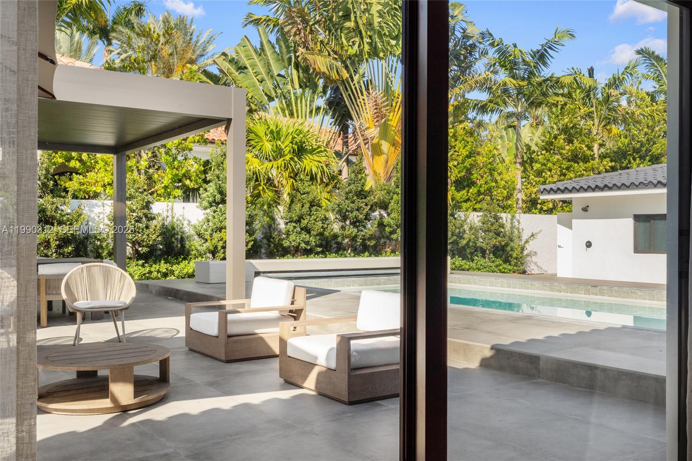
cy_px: 230
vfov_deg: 37.8
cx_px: 346
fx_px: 673
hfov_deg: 54.4
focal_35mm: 35
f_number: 16
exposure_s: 1/80
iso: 250
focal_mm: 35
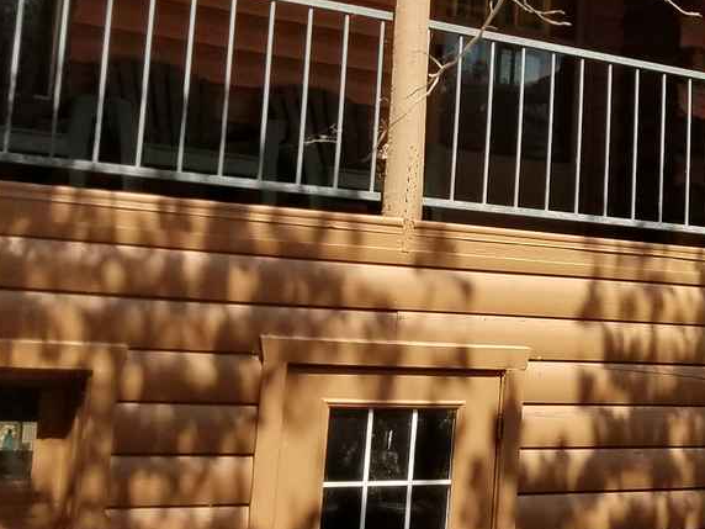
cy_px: 156
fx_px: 1527
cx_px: 910
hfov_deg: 23.1
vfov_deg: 19.5
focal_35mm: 75
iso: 40
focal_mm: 4.2
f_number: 1.7
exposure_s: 1/1208
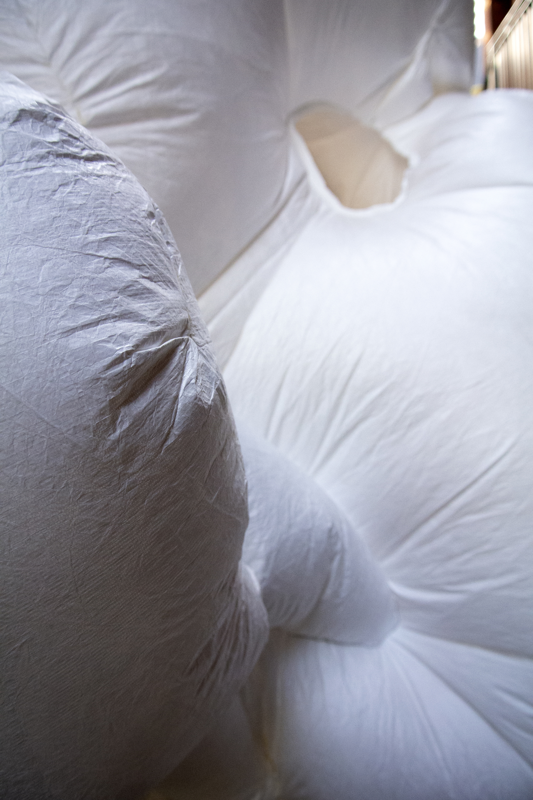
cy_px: 400
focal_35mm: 27
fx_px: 600
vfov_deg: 67.4
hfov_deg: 47.9
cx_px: 266
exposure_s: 1/125
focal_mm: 10
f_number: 3.5
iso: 1600
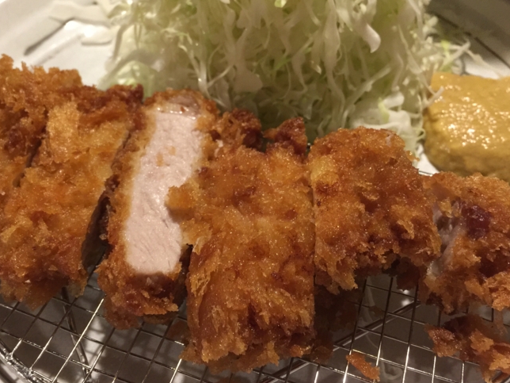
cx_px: 238
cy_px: 159
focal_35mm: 36
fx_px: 530
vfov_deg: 39.5
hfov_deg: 51.3
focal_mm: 4.15
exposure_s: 1/15
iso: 125
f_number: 2.2
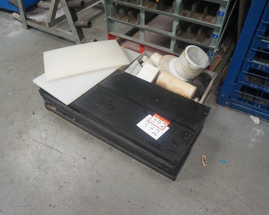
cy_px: 110
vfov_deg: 51.5
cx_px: 139
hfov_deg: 62.2
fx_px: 223
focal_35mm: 28
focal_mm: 16
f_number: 4
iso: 1000
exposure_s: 1/160
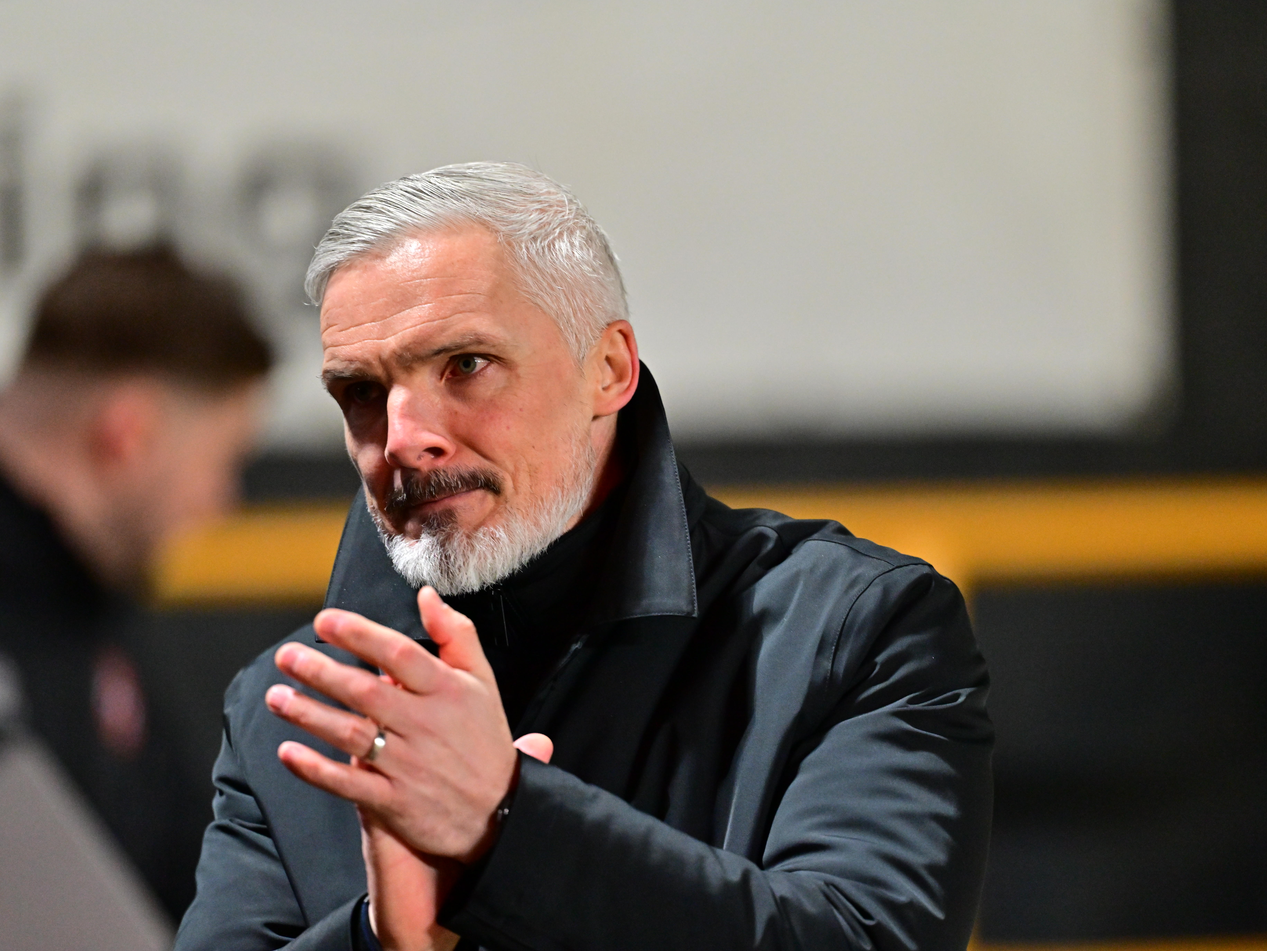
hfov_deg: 4.6
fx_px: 15849
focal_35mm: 433
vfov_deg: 3.4
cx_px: 600
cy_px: 476
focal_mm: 400
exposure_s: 1/1000
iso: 3600
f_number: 2.8
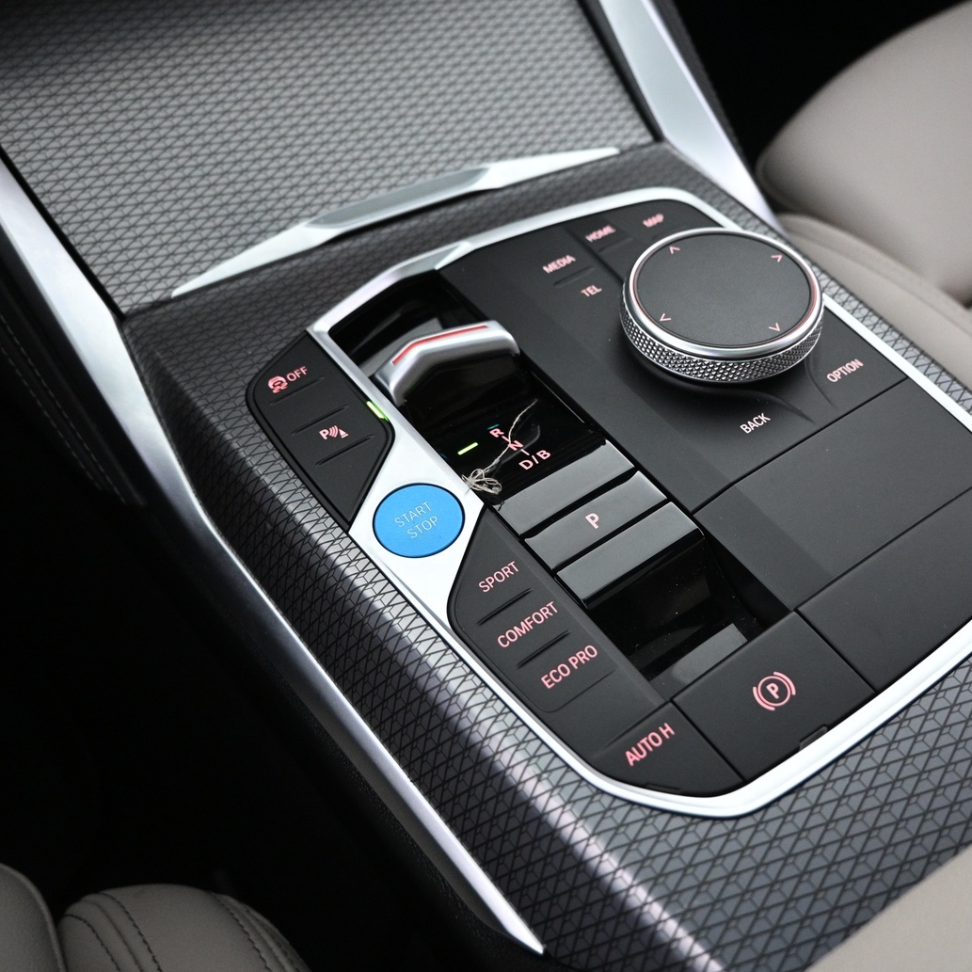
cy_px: 470
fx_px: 1017
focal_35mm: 32
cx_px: 566
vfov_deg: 51.1
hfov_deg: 50.9
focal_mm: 16
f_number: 3.5
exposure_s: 1/30
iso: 1600
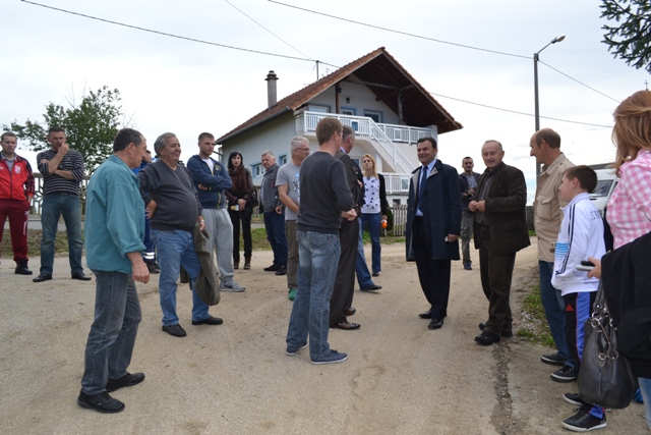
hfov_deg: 67.4
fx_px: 488
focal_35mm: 27
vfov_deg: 48.0
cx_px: 326
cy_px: 218
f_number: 6.3
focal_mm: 18
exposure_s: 1/200
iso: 100
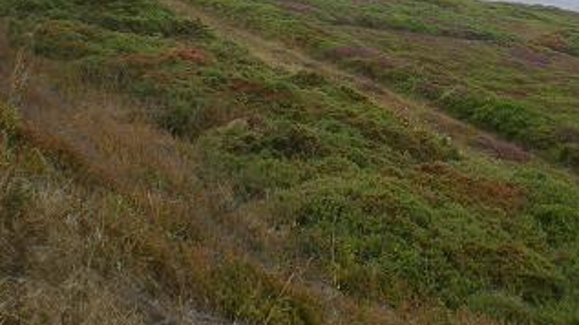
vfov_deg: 17.2
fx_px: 1059
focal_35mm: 69
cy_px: 29
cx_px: 424
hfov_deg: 30.2
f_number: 4.6
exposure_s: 1/250
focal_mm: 6.3
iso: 64
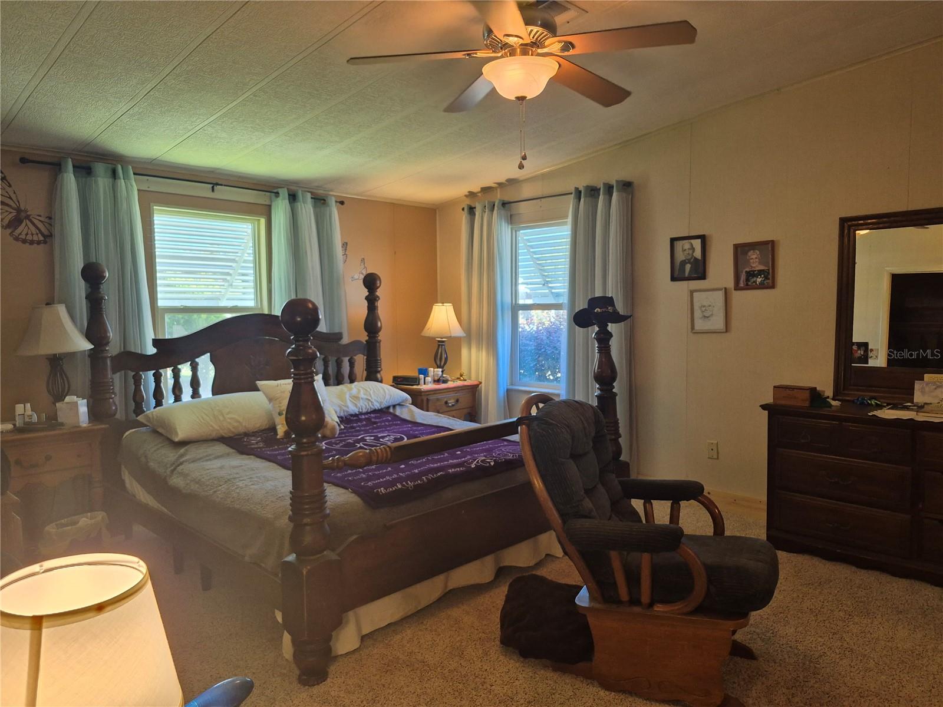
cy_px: 354
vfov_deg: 58.9
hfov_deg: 73.9
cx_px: 472
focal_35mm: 23
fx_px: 627
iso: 320
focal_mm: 5.4
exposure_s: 1/120
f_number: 1.8
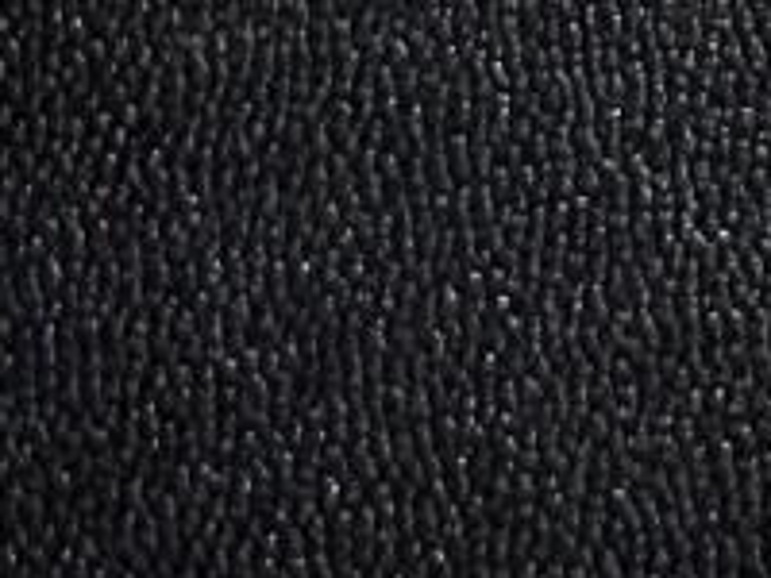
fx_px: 7484
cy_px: -1368
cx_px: 1823
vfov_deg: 4.2
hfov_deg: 5.7
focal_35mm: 336
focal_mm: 6.86
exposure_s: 1/50
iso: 125
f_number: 1.78
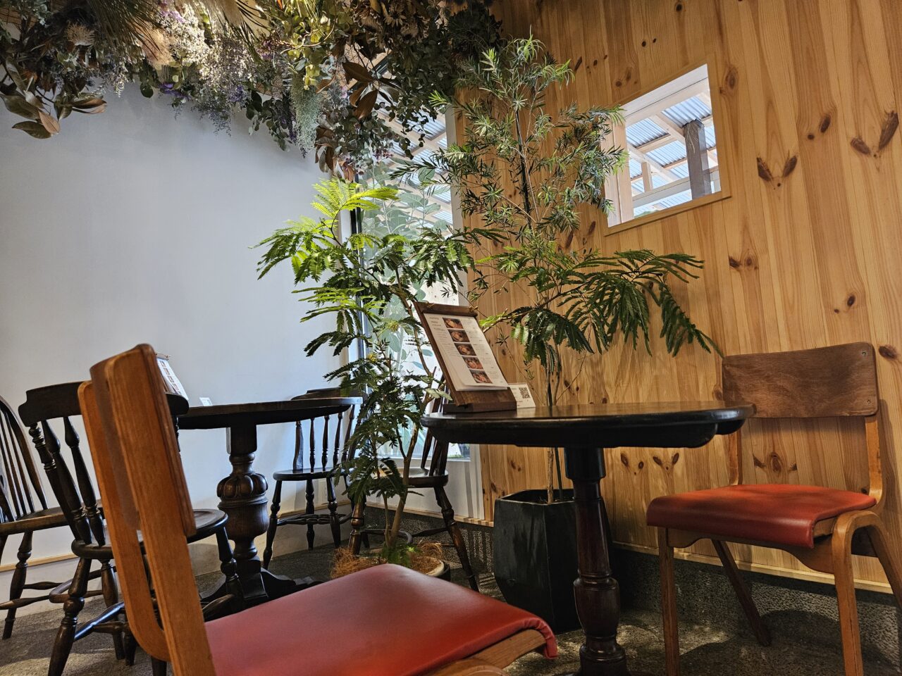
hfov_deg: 73.9
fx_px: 599
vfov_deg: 58.9
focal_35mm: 23
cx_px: 451
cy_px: 338
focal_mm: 5.4
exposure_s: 1/100
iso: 640
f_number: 1.8
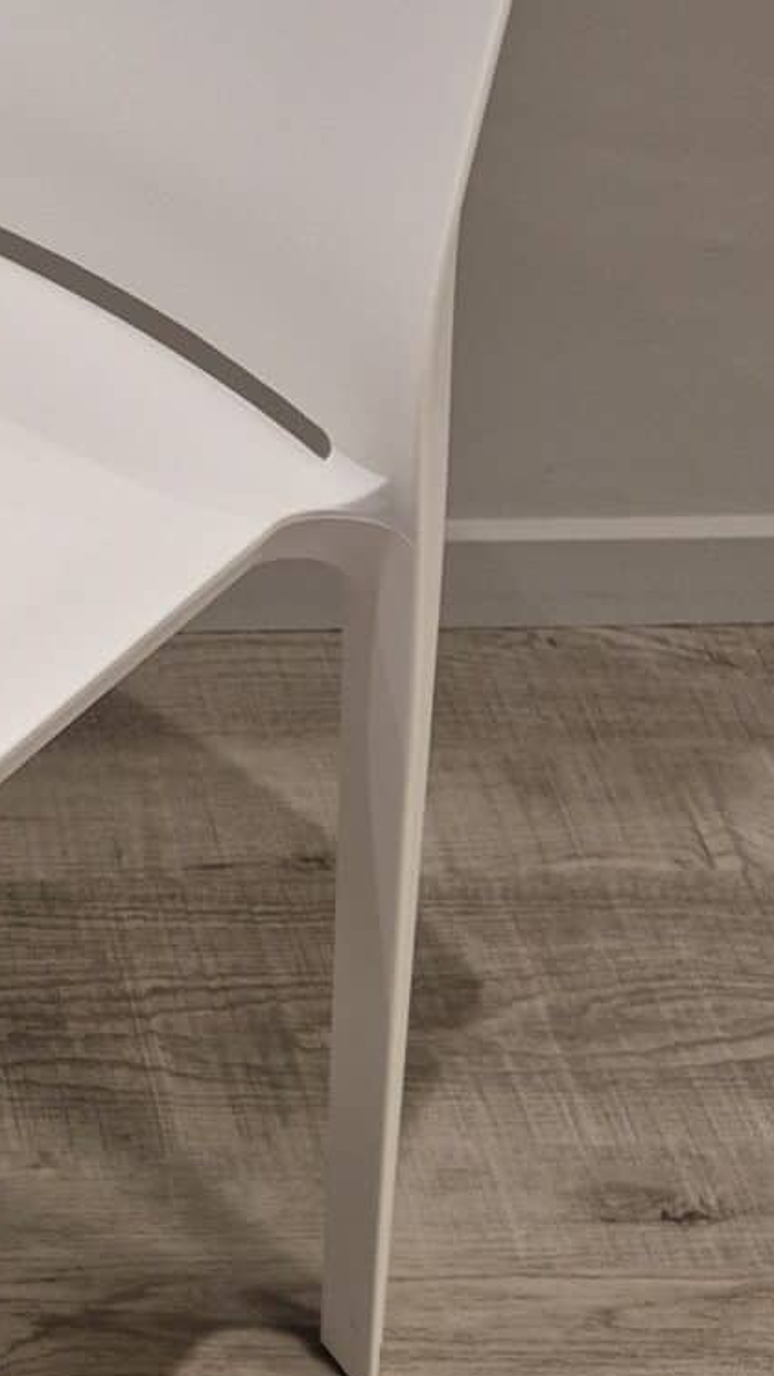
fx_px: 3136
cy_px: 546
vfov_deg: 24.7
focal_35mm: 86
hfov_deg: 13.3
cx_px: -402
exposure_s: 1/100
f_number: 1.8
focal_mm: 5.4
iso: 160
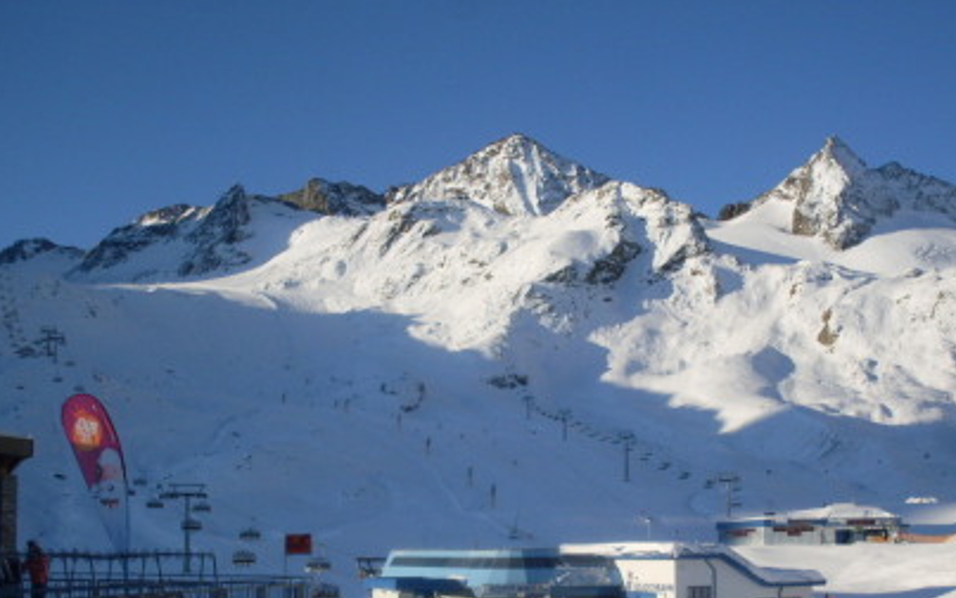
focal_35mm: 48
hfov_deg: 41.8
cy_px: 422
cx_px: 517
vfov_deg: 26.6
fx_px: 1251
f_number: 8.4
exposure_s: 1/250
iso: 80
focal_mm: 6.3
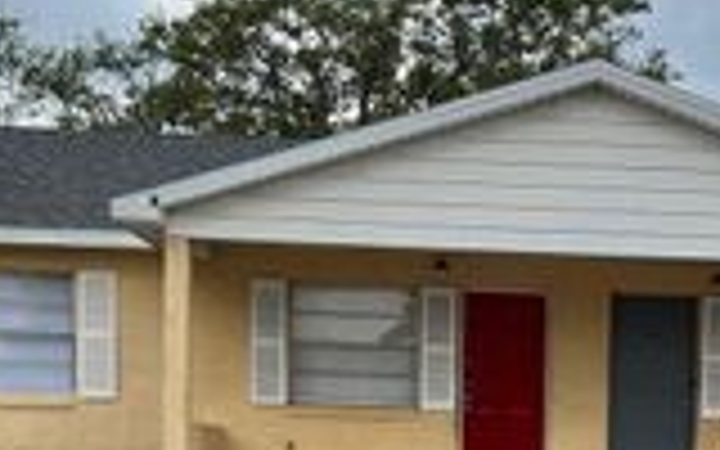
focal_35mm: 86
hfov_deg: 23.5
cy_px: 601
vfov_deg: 14.5
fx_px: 1688
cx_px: 634
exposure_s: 1/3968
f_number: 1.5
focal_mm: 5.7
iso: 50
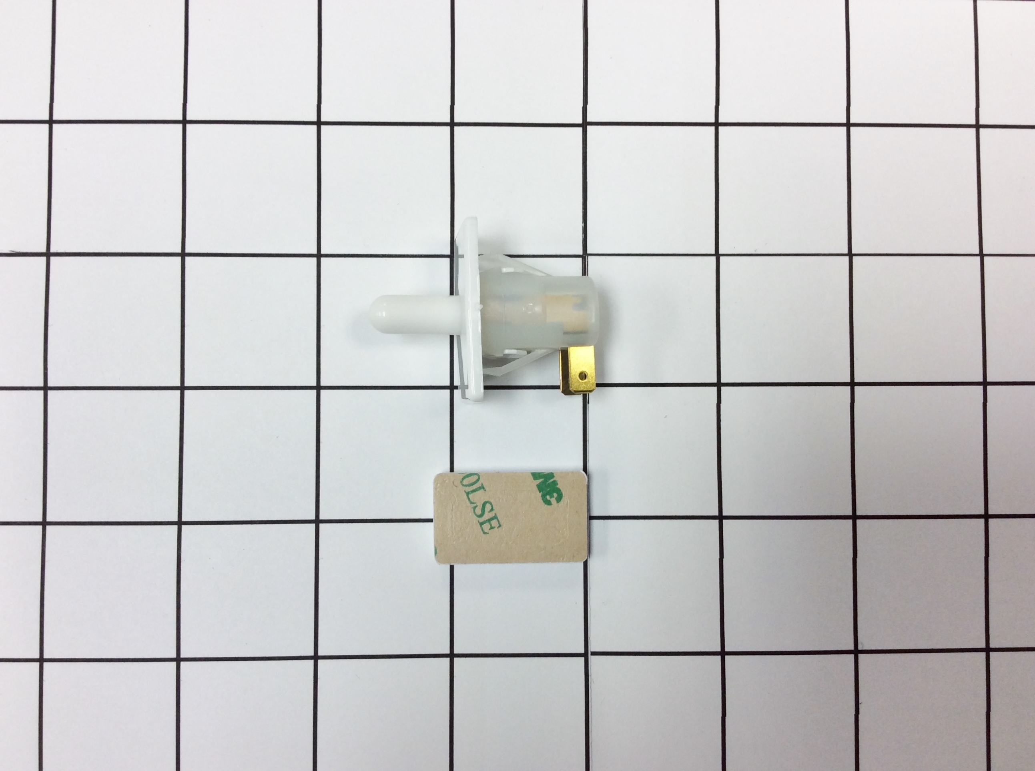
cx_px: 518
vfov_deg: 44.0
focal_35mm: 32
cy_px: 386
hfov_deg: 56.9
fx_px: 955
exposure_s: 1/40
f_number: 2.4
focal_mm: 3.3
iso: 32
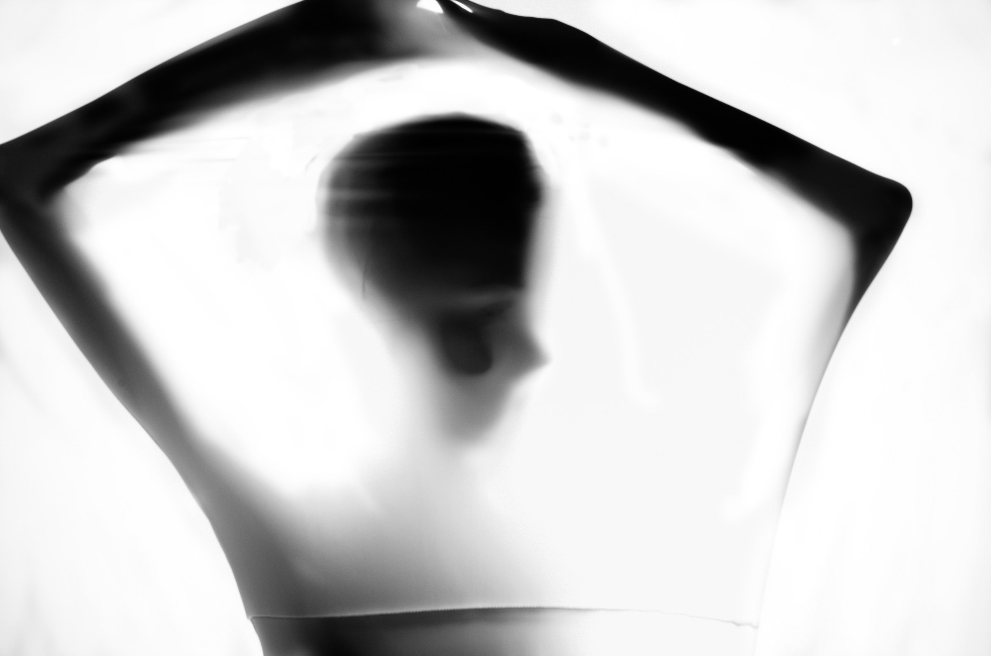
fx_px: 1154
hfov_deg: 46.5
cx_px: 496
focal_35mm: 42
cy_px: 328
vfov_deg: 31.7
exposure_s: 1/125
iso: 100
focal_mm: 28
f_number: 14
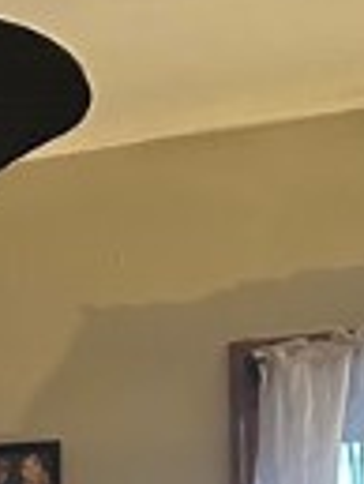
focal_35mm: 143
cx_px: -146
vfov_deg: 11.5
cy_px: 1144
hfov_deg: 10.1
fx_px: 2002
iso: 800
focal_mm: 6.86
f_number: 1.78
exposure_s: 1/40
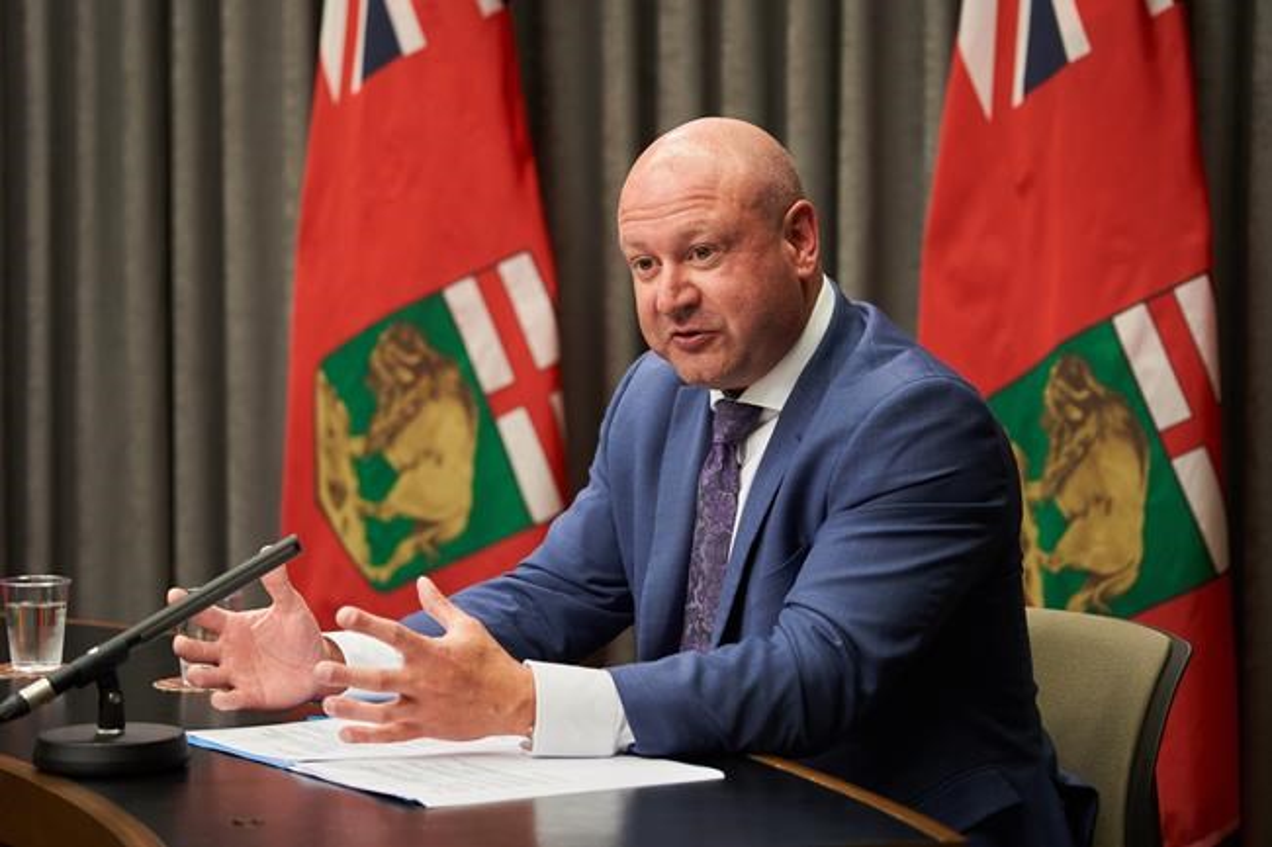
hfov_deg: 18.6
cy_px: 424
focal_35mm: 110
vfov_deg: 12.4
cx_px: 636
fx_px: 3885
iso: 2500
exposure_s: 1/125
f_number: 4
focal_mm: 110
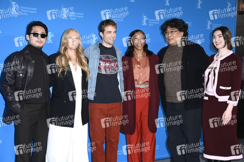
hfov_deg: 36.3
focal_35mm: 55
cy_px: 81
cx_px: 122
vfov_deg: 24.6
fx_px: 372
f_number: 5.6
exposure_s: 1/250
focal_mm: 55
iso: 1000
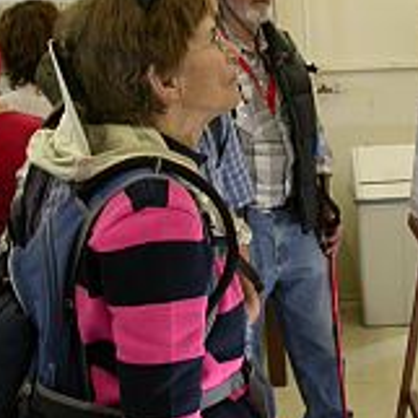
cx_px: 291
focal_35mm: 80
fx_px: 1093
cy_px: 197
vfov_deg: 21.6
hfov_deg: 21.5
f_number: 2.6
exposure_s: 1/53.3
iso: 100
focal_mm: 7.85
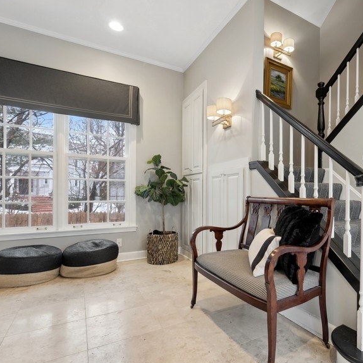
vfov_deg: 74.8
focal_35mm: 20
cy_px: 185
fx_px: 237
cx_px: 248
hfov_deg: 72.1
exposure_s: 1/4
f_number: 9
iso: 200
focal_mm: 10
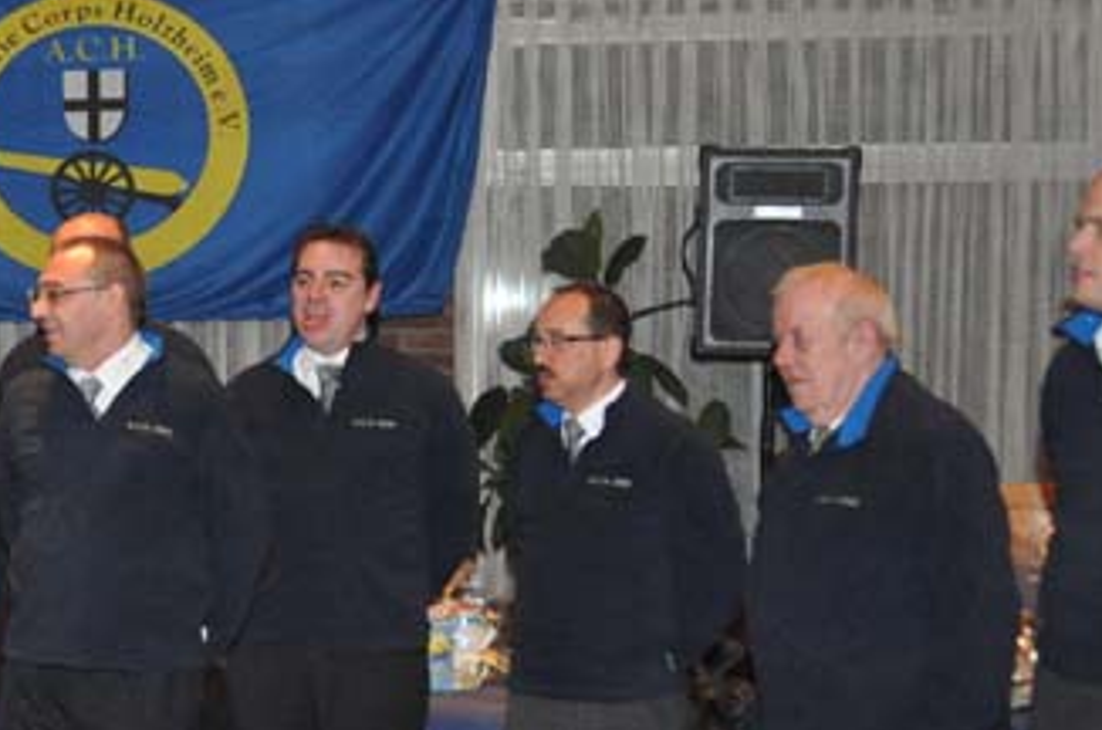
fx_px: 2475
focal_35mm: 81
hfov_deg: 23.8
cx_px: -44
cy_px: 461
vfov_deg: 16.8
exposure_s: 1/60
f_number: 4
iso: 1250
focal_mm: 22
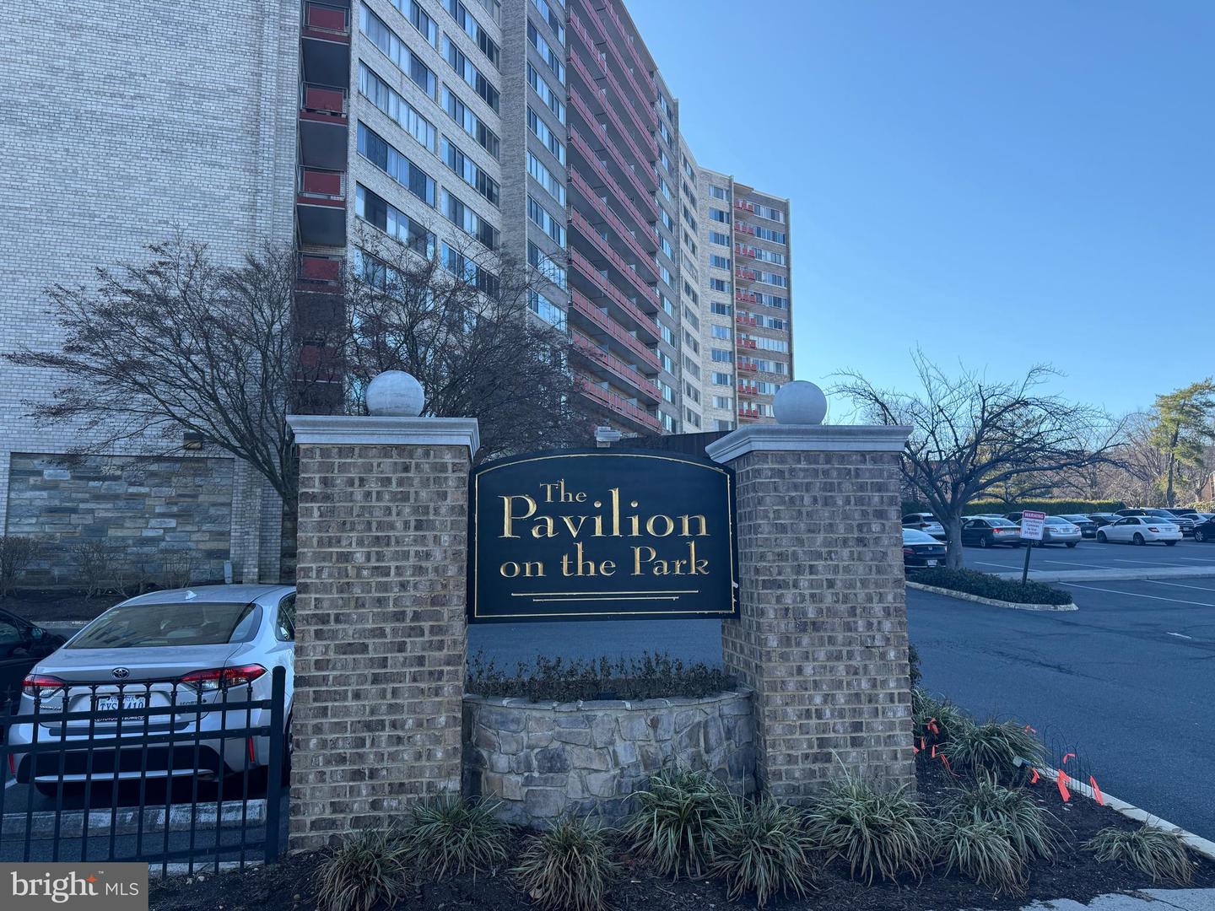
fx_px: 842
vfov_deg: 56.8
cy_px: 456
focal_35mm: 24
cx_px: 608
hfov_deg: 71.6
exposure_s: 1/1689
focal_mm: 6.76
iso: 100
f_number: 1.78
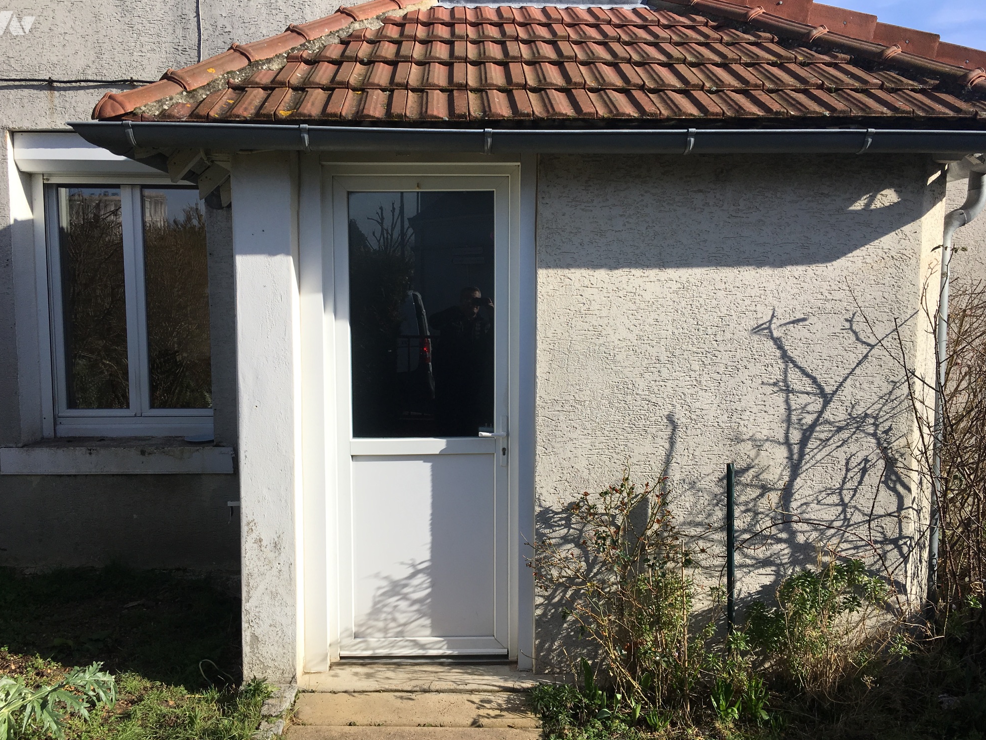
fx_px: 855
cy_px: 380
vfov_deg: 46.8
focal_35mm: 30
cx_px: 483
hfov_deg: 60.0
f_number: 2.2
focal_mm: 4.15
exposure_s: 1/1538
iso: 25
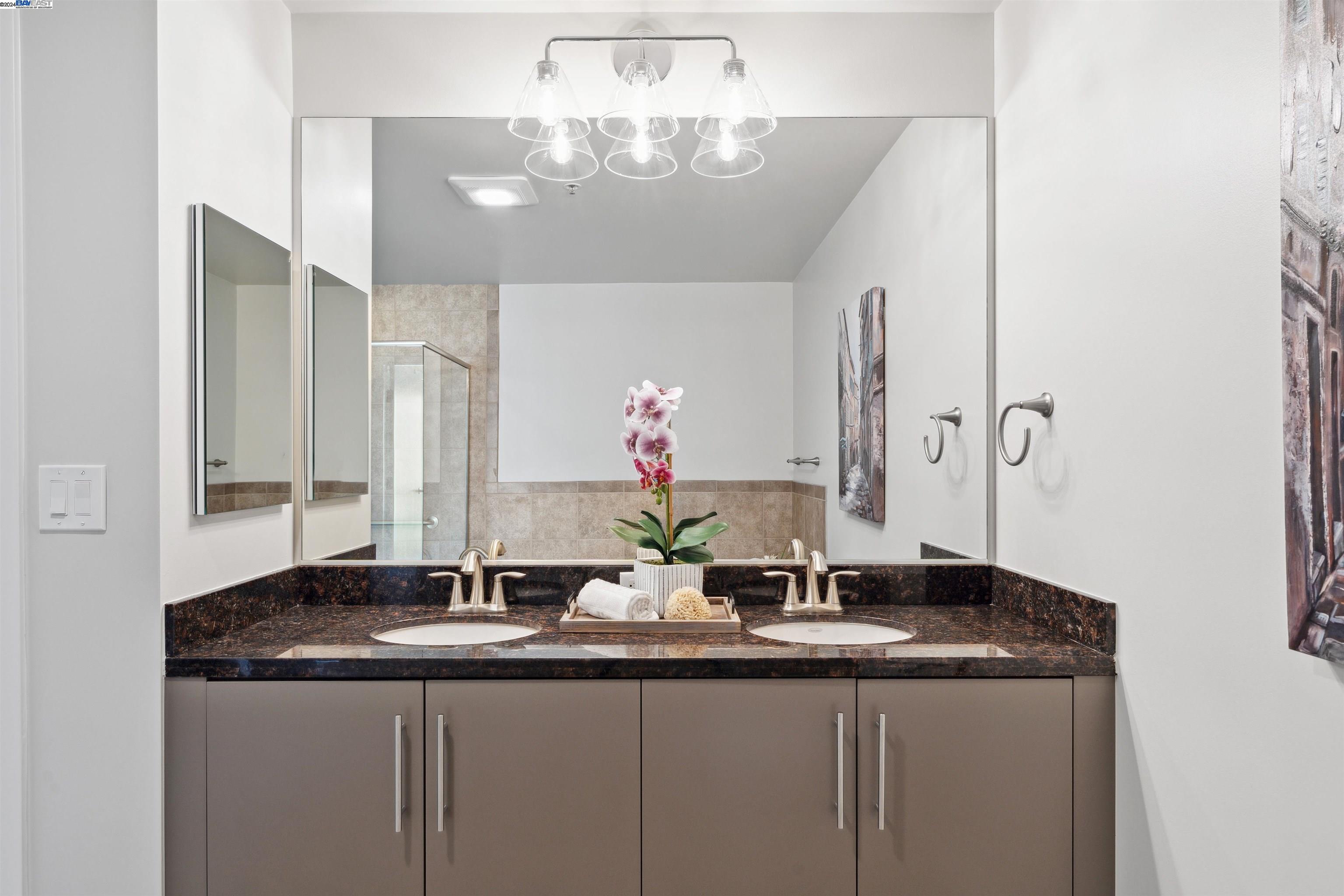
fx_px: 784
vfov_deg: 59.5
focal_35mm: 21
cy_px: 448
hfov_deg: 81.2
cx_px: 672
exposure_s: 1/4
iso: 160
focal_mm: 21
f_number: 9
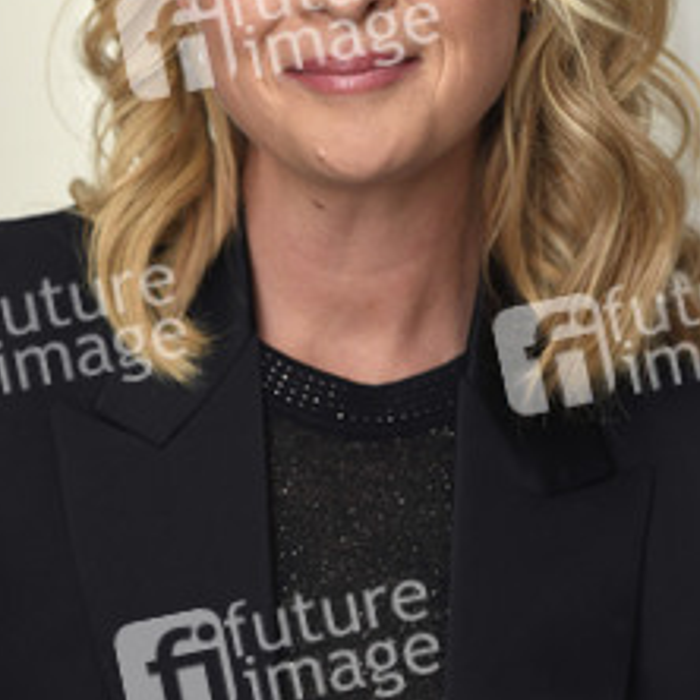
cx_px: 369
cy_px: 183
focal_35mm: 222
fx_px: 5079
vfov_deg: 7.9
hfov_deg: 7.9
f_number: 3.5
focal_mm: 145
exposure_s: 1/160
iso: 800
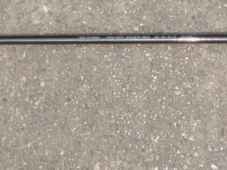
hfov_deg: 11.7
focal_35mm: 168
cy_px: 89
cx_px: 164
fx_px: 1102
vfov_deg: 8.8
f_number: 3.5
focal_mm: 5.3
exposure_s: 1/640
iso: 100
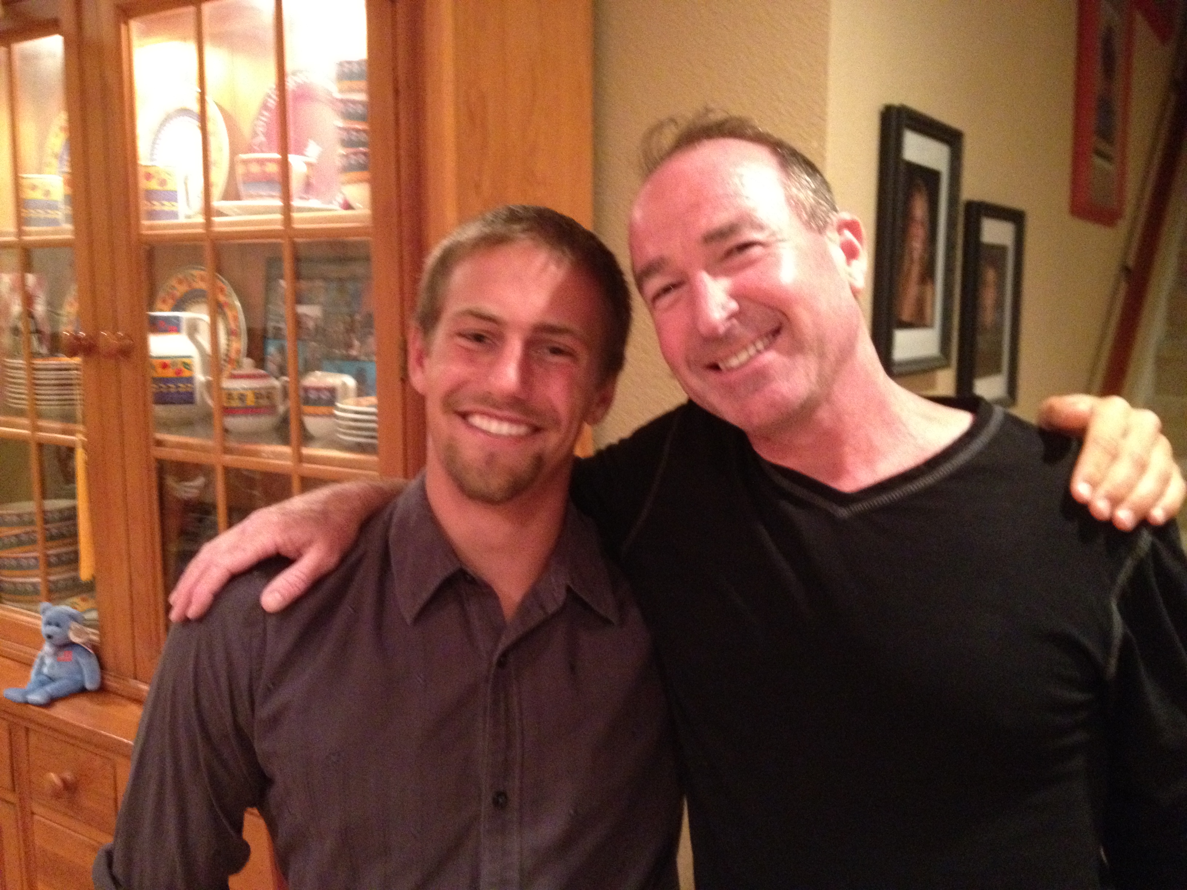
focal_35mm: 35
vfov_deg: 40.7
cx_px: 594
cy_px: 445
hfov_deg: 52.6
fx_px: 1200
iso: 640
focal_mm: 4.28
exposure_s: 1/15
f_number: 2.4
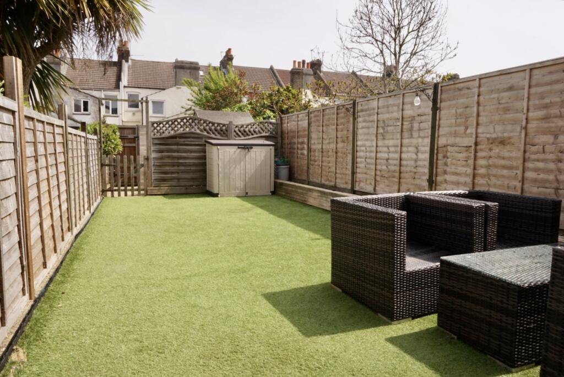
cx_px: 282
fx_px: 376
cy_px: 188
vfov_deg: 53.2
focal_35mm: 24
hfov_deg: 73.7
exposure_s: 1/125
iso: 400
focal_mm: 16
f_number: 18
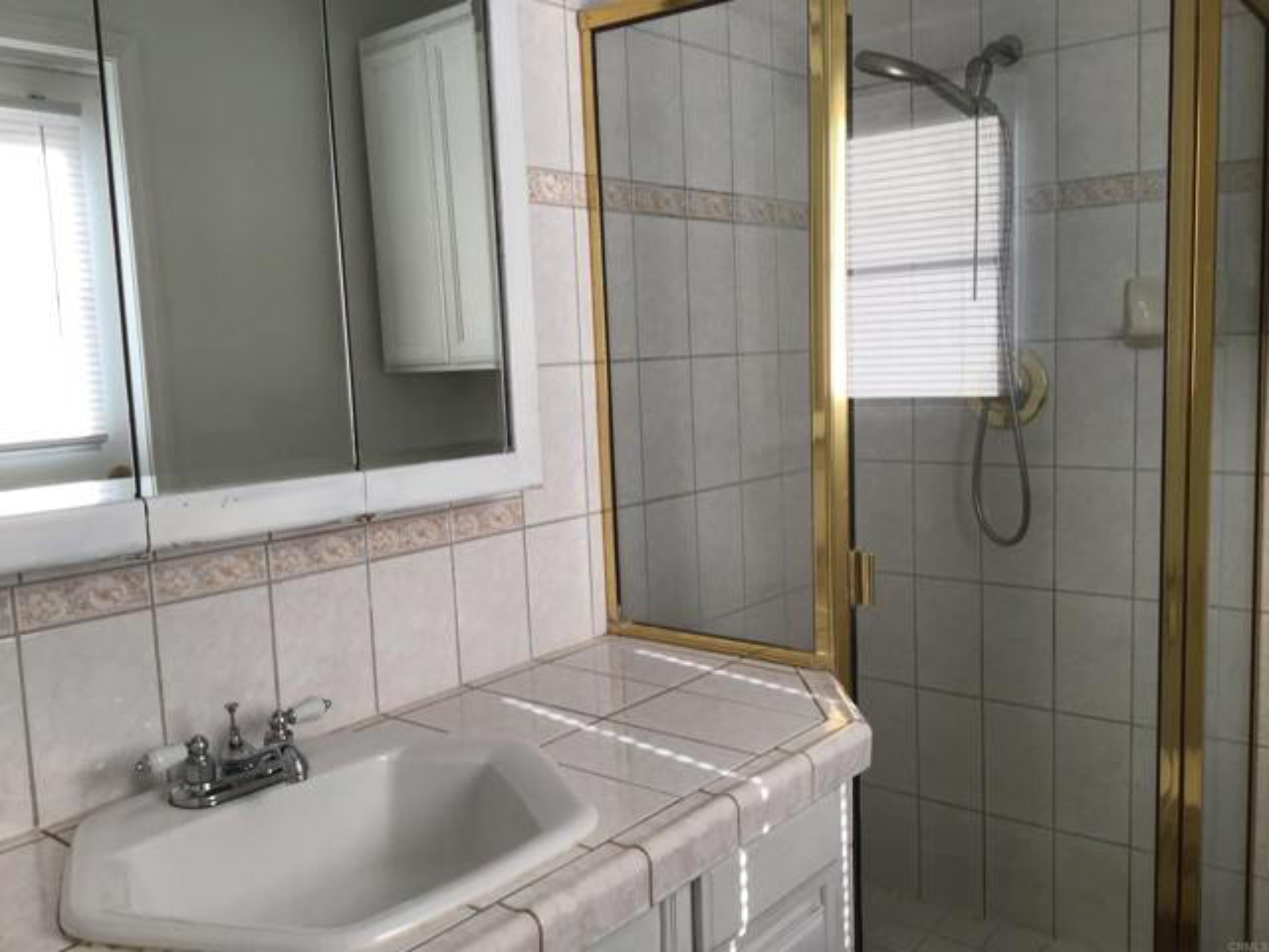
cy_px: 476
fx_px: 1136
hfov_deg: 58.4
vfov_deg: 45.4
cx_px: 634
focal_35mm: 31
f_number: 2.4
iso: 32
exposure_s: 1/60
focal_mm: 3.3
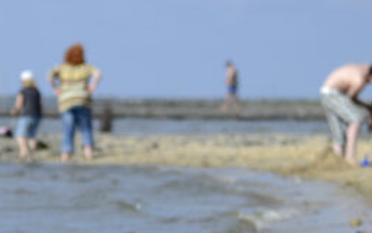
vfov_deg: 2.7
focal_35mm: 487
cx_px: -239
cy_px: 300
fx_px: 4941
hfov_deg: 4.3
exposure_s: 1/3200
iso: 320
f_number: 4.8
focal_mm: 120
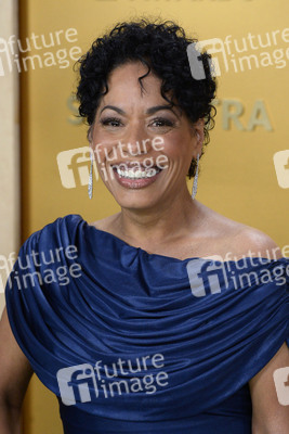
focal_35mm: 160
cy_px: 217
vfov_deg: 12.8
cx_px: 144
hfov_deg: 8.6
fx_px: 1925
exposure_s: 1/250
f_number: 6.3
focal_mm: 160
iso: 2500
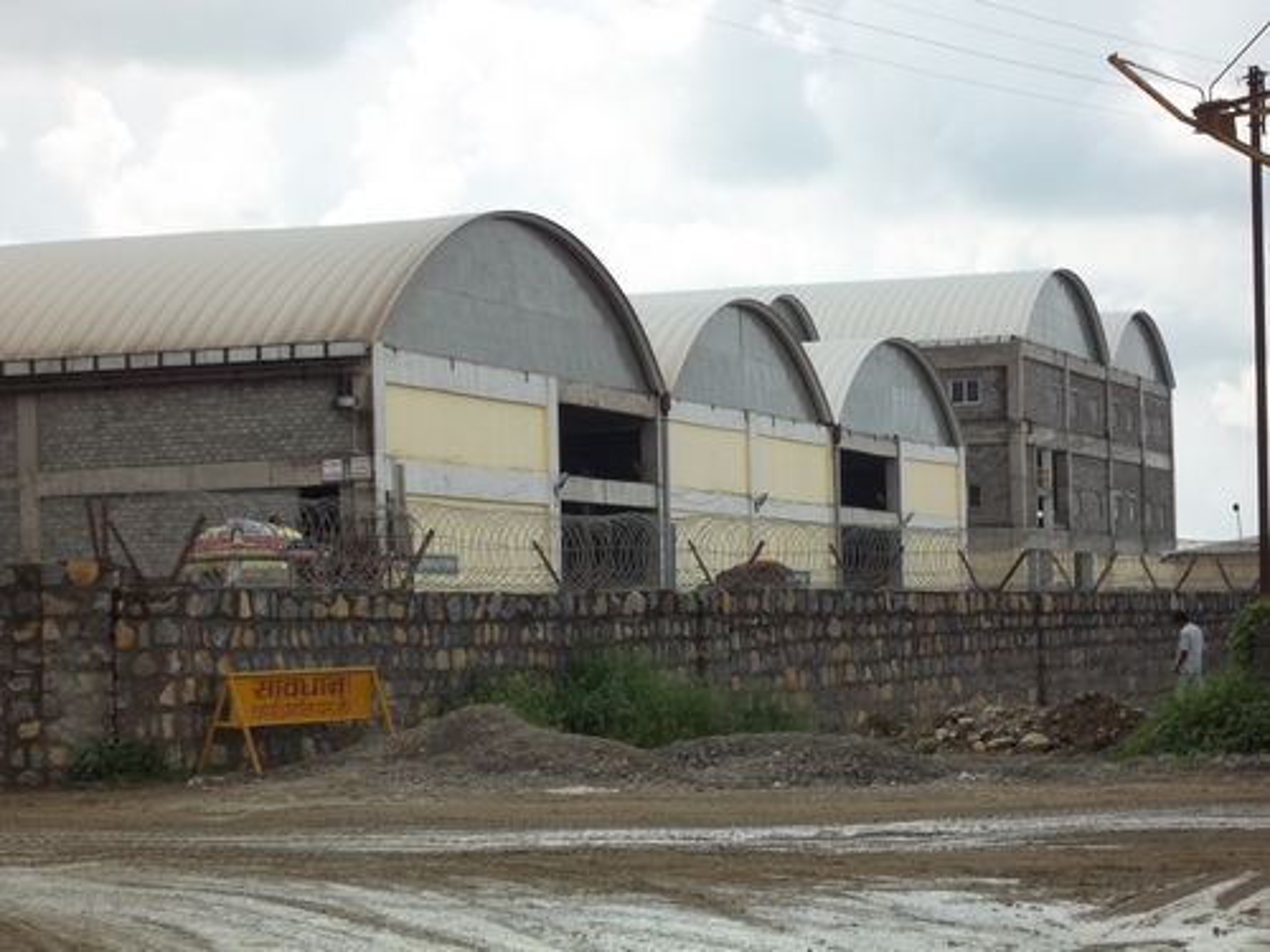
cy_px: 476
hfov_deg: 20.4
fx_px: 3522
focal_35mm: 96
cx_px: 635
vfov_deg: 15.4
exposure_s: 1/400
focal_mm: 17.1
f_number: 5.2
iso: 64
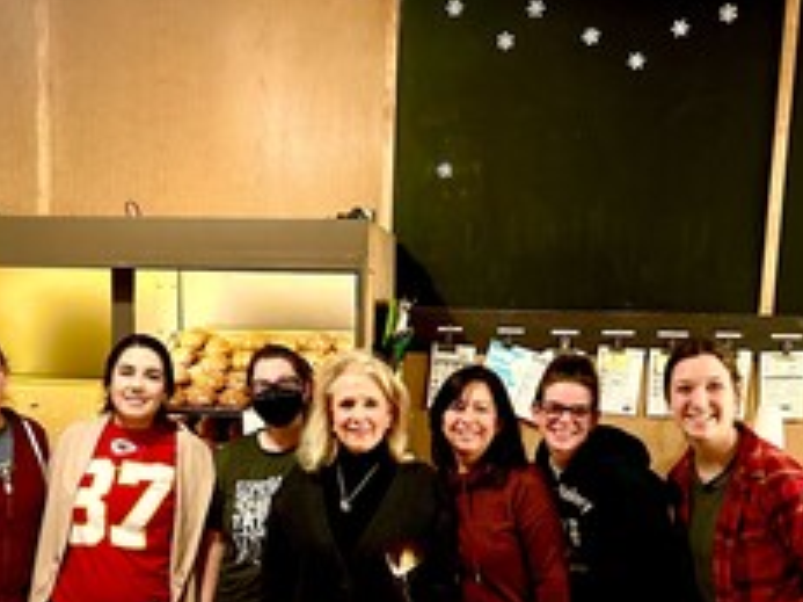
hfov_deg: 42.1
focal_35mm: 45
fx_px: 1043
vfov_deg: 31.2
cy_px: 494
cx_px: 375
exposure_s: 1/40
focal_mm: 5.7
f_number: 1.5
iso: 500
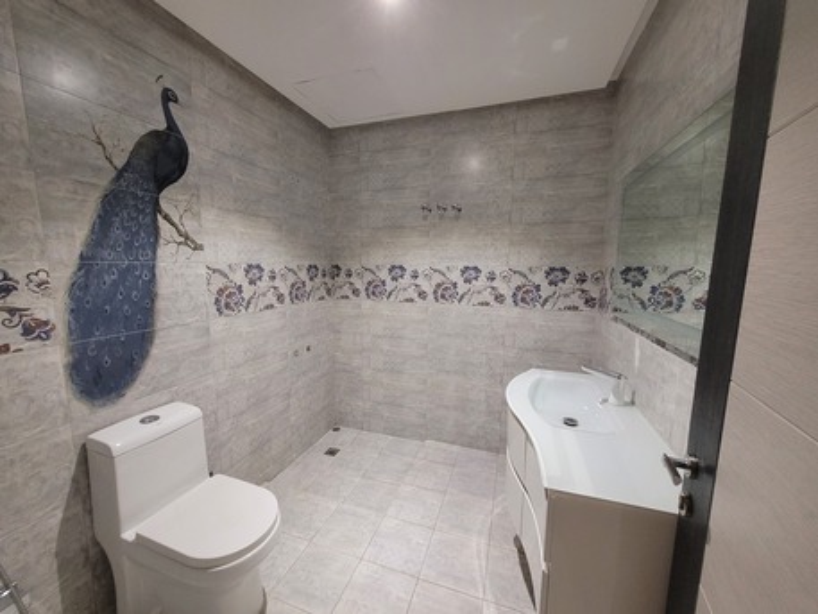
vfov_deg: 89.9
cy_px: 307
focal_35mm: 13
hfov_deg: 106.2
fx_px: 307
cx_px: 409
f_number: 2.2
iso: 400
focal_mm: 1.74
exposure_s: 1/33
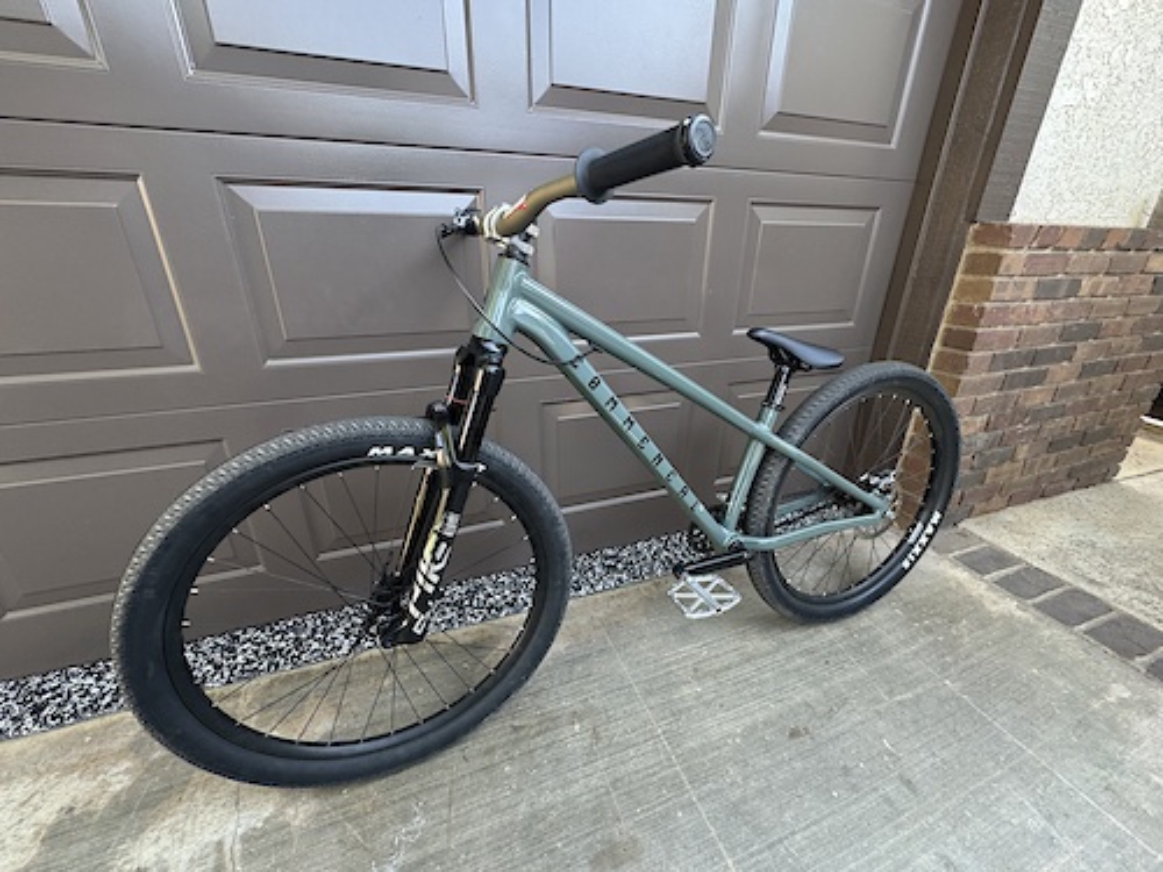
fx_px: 470
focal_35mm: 14
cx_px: 582
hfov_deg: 102.1
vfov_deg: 85.7
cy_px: 436
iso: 160
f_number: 2.2
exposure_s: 1/99
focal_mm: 2.22
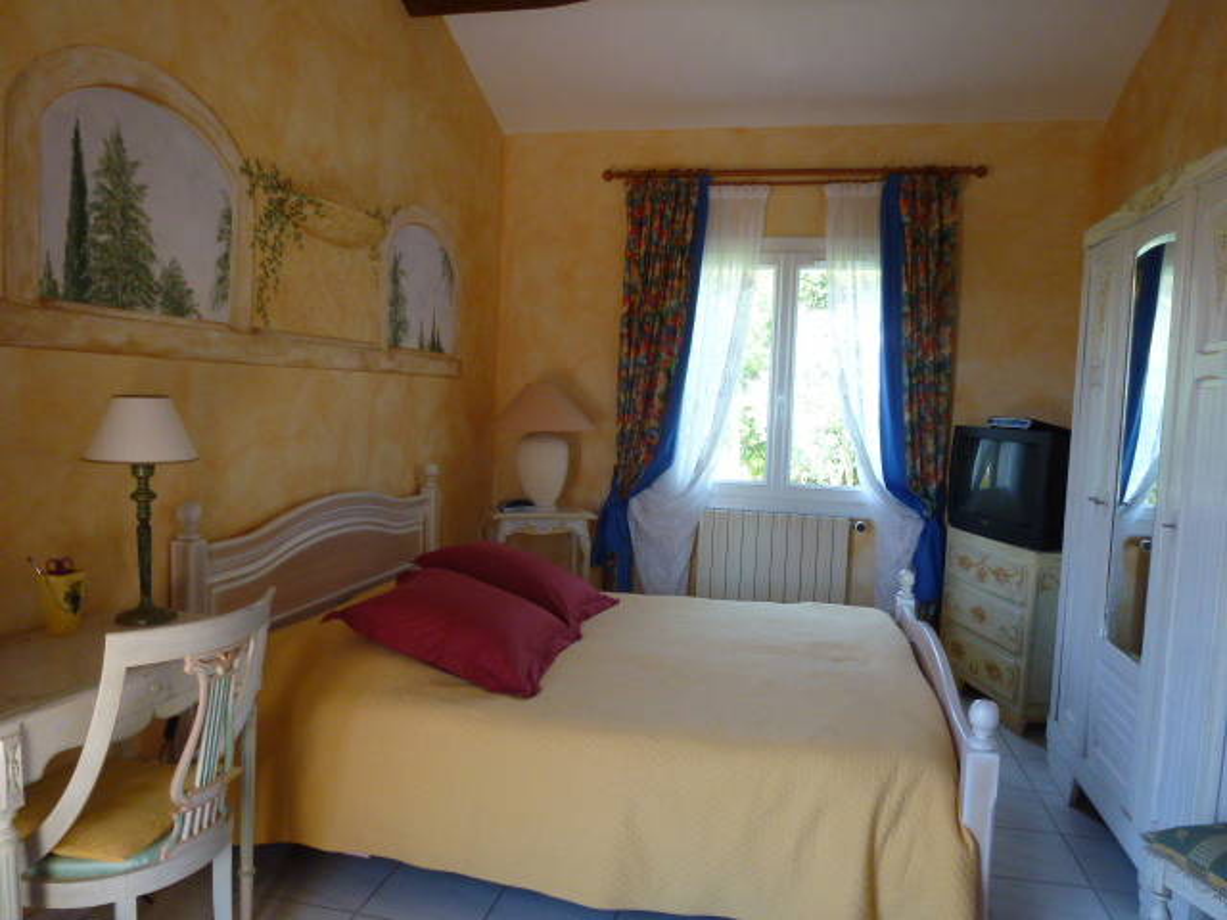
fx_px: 851
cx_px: 614
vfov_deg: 56.8
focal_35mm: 24
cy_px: 460
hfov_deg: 71.6
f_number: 3.3
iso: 250
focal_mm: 4.3
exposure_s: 1/60
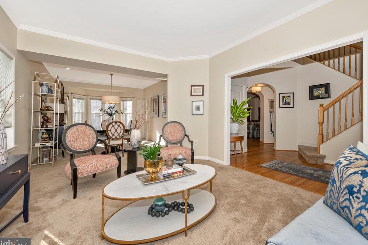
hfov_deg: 100.4
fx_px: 153
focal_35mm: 15
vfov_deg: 77.3
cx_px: 185
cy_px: 121
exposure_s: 1/200
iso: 500
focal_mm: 14
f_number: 8
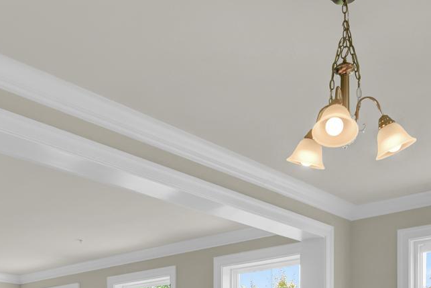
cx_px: 185
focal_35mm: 51
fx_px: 611
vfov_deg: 23.0
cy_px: 394
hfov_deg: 38.8
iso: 400
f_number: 9
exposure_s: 1/30
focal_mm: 16
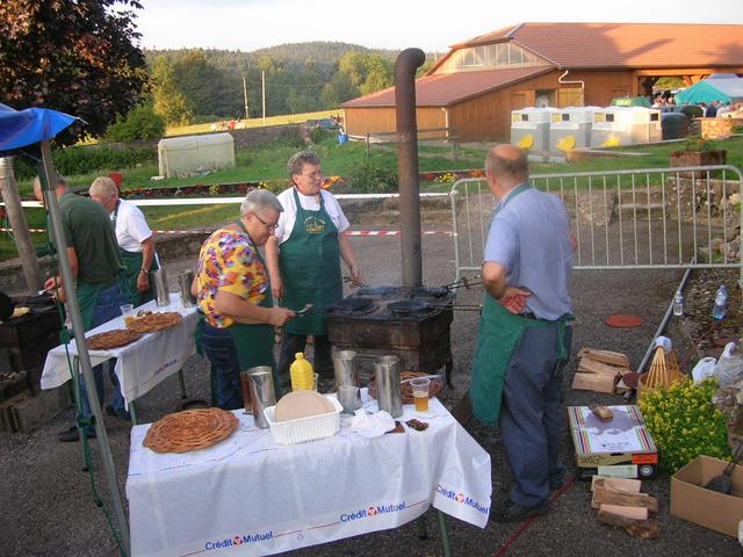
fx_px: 751
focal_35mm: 35
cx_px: 372
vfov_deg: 40.7
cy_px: 278
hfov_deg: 52.6
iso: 50
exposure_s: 1/58.7
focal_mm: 5.8
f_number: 2.8
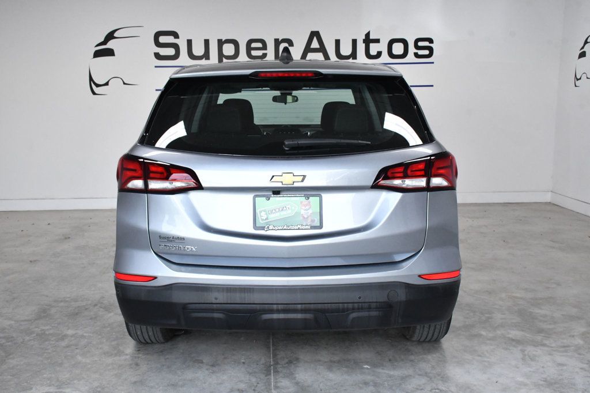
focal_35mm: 40
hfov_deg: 48.5
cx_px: 295
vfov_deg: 33.4
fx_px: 655
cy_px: 196
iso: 2500
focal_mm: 27
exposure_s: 1/400
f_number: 10
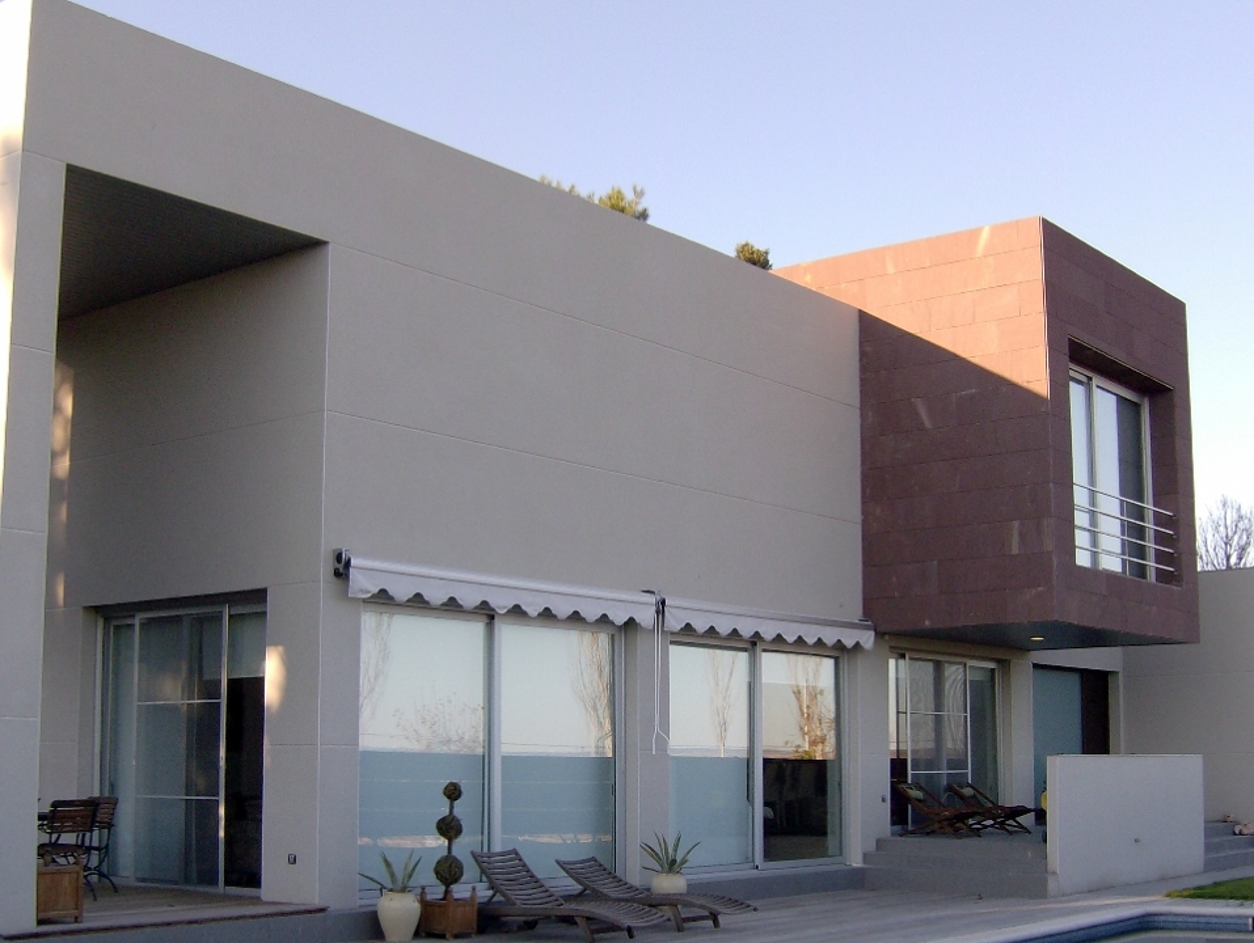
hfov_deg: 42.0
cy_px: 578
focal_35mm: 45
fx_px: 1632
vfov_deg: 32.1
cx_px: 663
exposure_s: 1/233
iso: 100
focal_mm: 6
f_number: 4.7
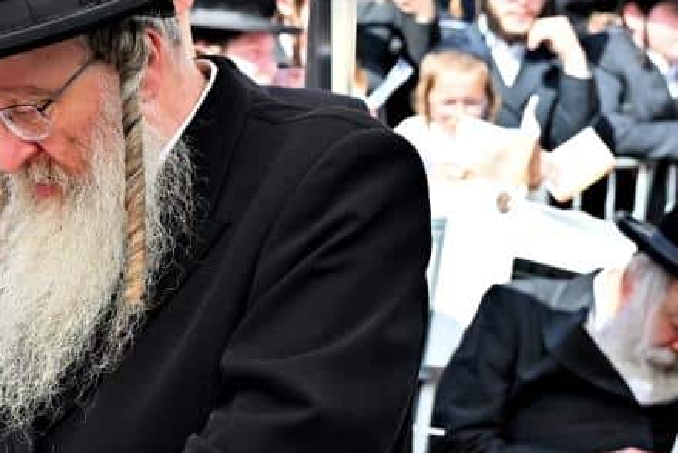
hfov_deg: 19.5
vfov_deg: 13.7
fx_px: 1885
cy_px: 294
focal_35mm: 100
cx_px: -86
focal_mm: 43
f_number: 4
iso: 500
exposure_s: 1/1250
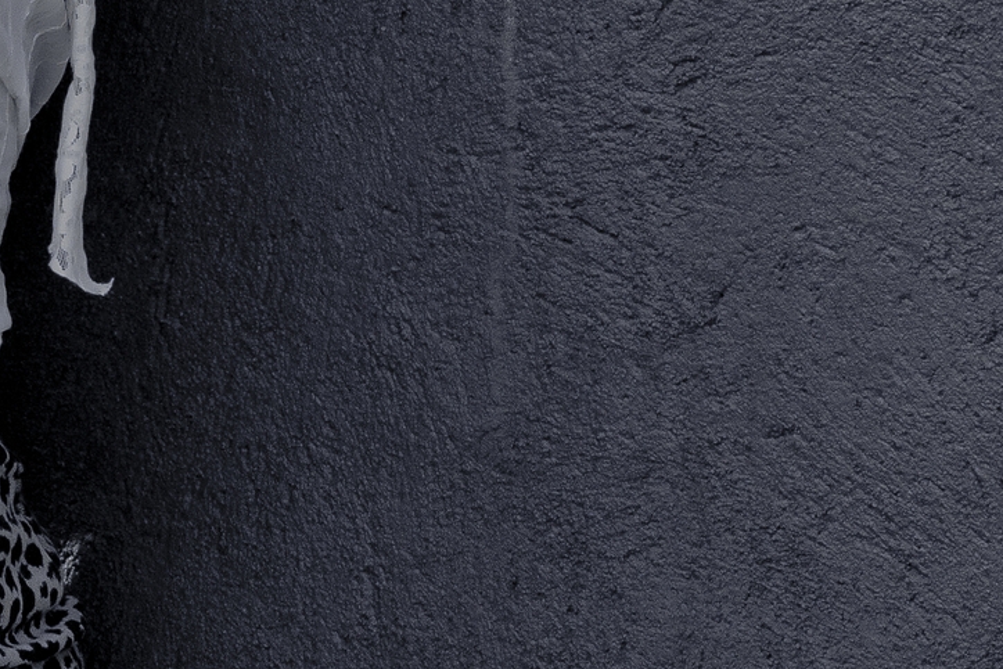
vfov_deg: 2.4
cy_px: -94
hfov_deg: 3.6
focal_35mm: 573
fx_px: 15967
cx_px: -355
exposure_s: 1/1000
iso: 320
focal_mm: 135
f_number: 4.5
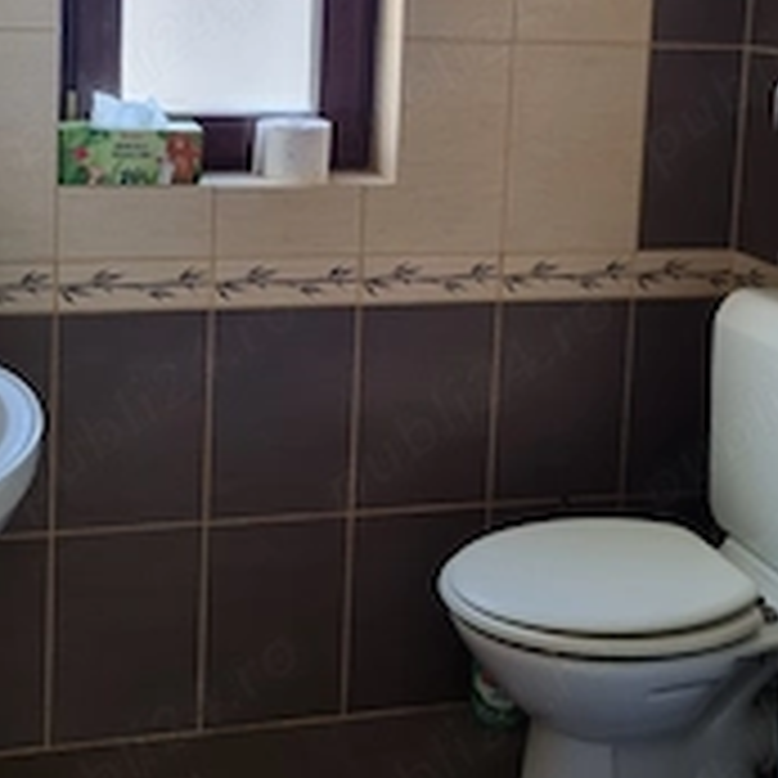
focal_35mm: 53
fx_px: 1348
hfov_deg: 32.1
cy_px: 130
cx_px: 310
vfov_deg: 31.2
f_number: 1.8
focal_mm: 5.4
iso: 200
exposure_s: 1/100
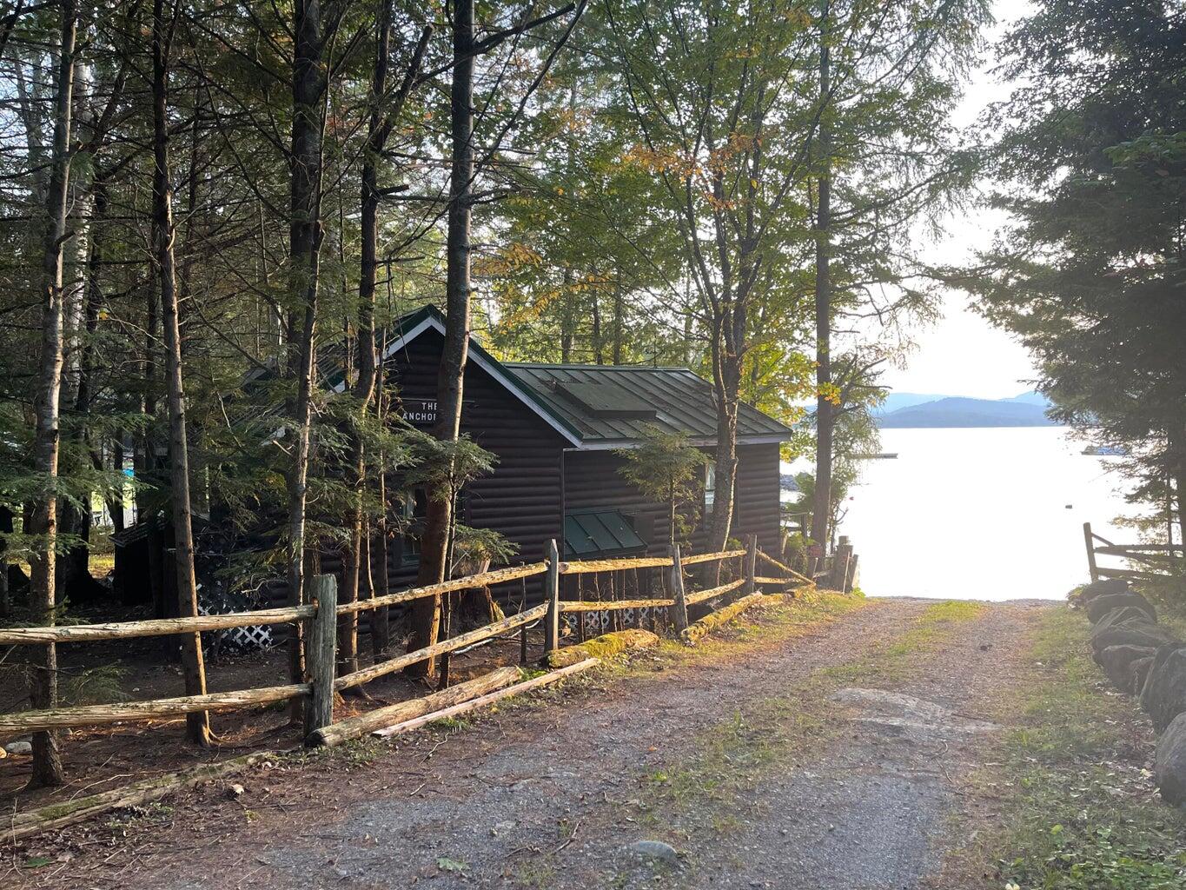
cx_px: 593
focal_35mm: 25
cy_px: 445
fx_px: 857
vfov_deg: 54.9
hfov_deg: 69.4
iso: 125
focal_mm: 5.1
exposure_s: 1/121
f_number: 1.6
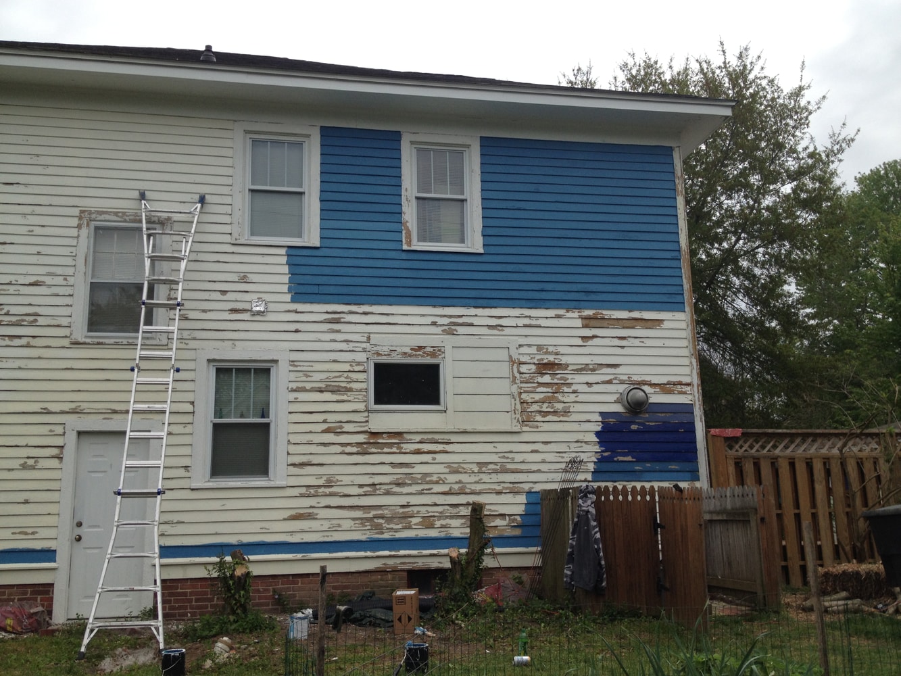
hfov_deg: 52.6
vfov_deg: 40.7
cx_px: 450
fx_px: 911
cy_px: 338
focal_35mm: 35
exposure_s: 1/1783
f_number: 2.4
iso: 50
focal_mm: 4.28
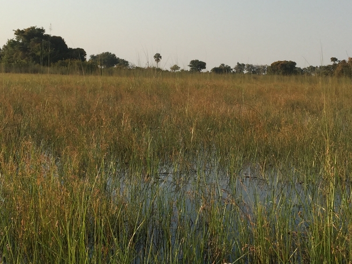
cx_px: 186
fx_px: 620
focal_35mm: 61
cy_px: 84
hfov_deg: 31.7
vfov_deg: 23.9
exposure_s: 1/1276
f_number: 2.2
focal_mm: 4.15
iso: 32
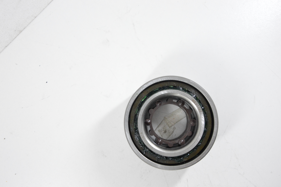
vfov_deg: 23.7
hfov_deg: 35.1
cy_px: 94
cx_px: 140
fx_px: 445
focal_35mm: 57
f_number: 7.1
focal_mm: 38
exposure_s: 1/100
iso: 3200
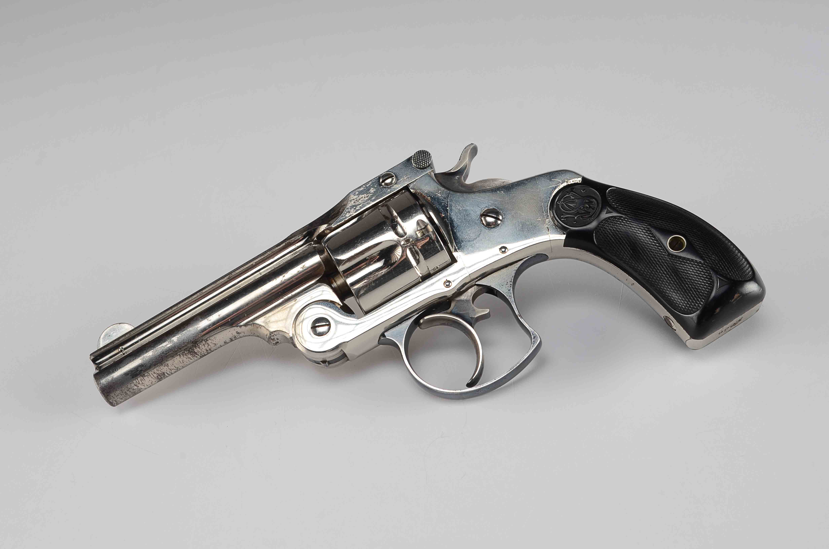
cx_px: 414
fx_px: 1206
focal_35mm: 52
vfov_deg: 25.6
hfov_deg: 37.9
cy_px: 274
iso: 100
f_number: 13
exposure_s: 1/80
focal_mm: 35
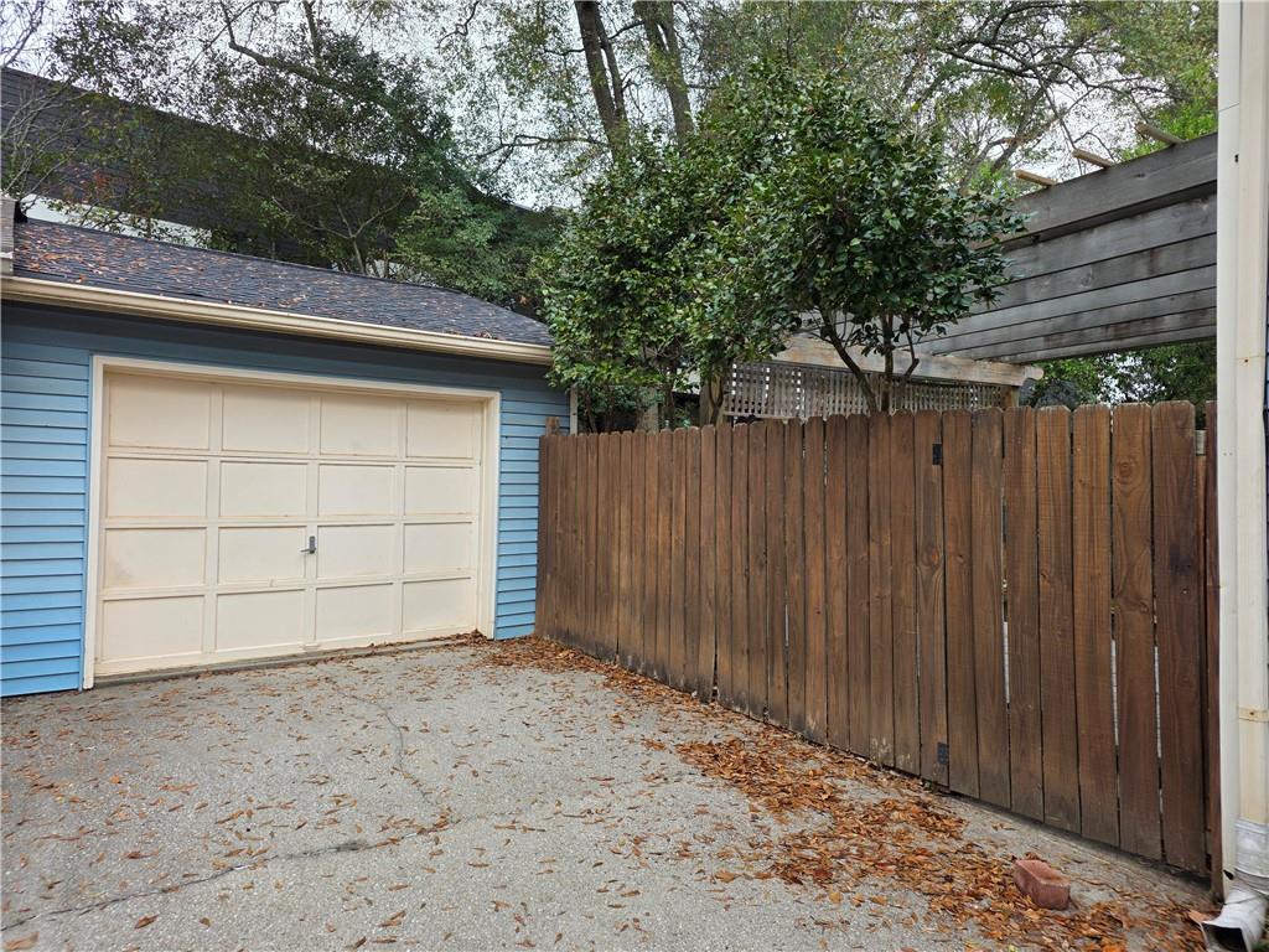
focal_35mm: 23
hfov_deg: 73.9
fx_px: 843
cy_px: 476
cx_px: 634
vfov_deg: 58.9
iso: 32
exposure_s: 1/359
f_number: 1.7
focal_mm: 6.3
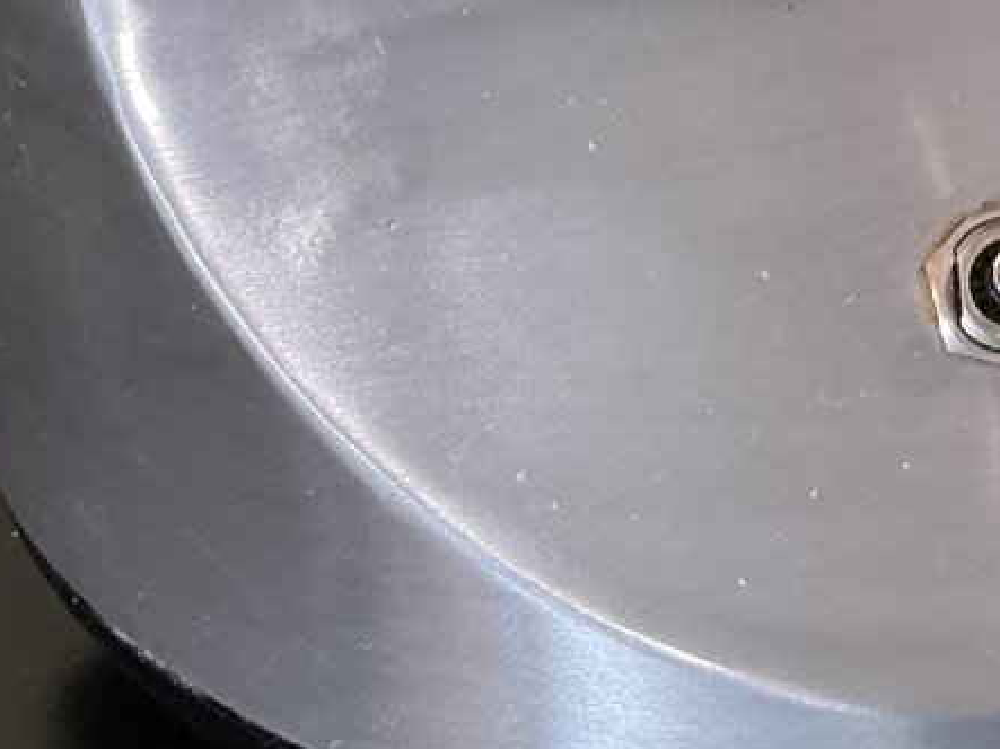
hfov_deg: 19.3
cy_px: -308
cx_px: 997
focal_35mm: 99
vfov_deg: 14.1
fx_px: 2859
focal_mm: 3
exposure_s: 1/60
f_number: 1.8
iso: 100
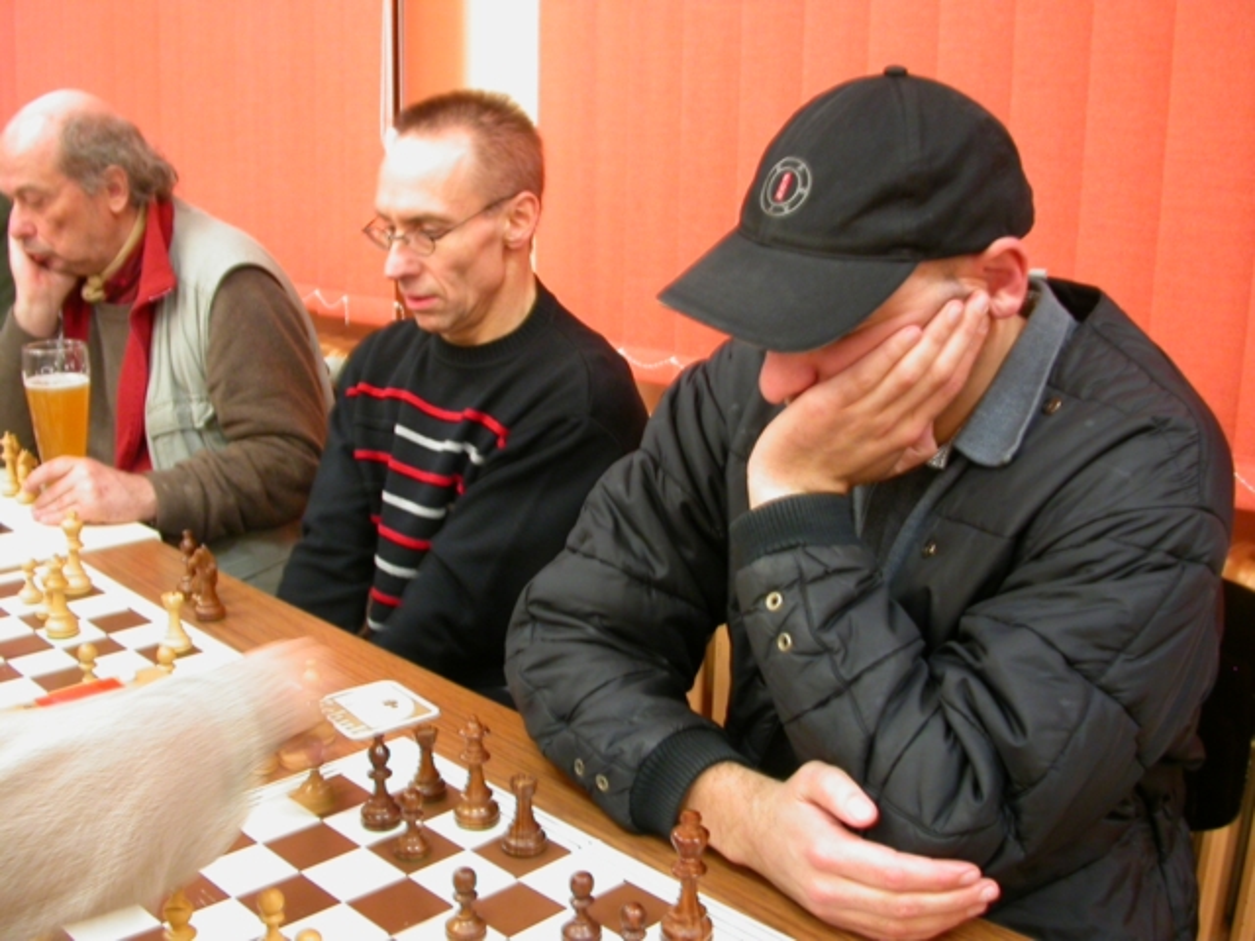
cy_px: 470
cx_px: 628
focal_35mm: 38
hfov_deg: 49.0
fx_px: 1378
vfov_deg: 37.7
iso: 100
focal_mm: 7.85
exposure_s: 1/3.9
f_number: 2.6
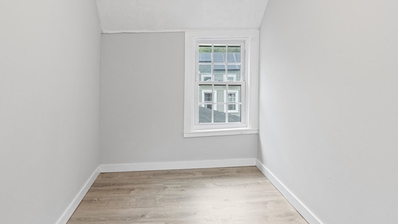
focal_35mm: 25
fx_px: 264
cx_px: 173
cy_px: 81
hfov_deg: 73.7
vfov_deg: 45.5
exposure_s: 1/4
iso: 320
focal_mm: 16
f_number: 8
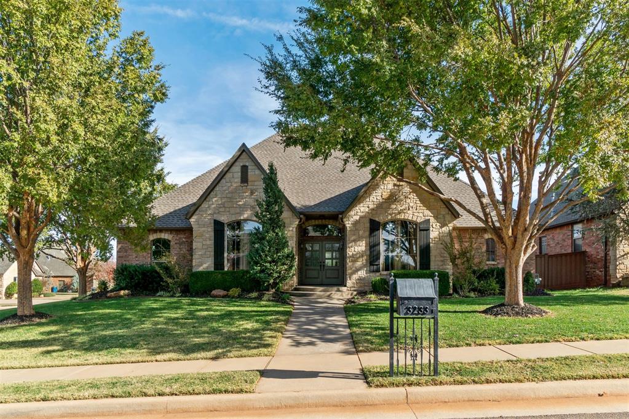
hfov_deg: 81.2
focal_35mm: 21
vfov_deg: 59.5
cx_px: 314
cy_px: 210
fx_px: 367
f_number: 8
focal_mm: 14
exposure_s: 1/250
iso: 100
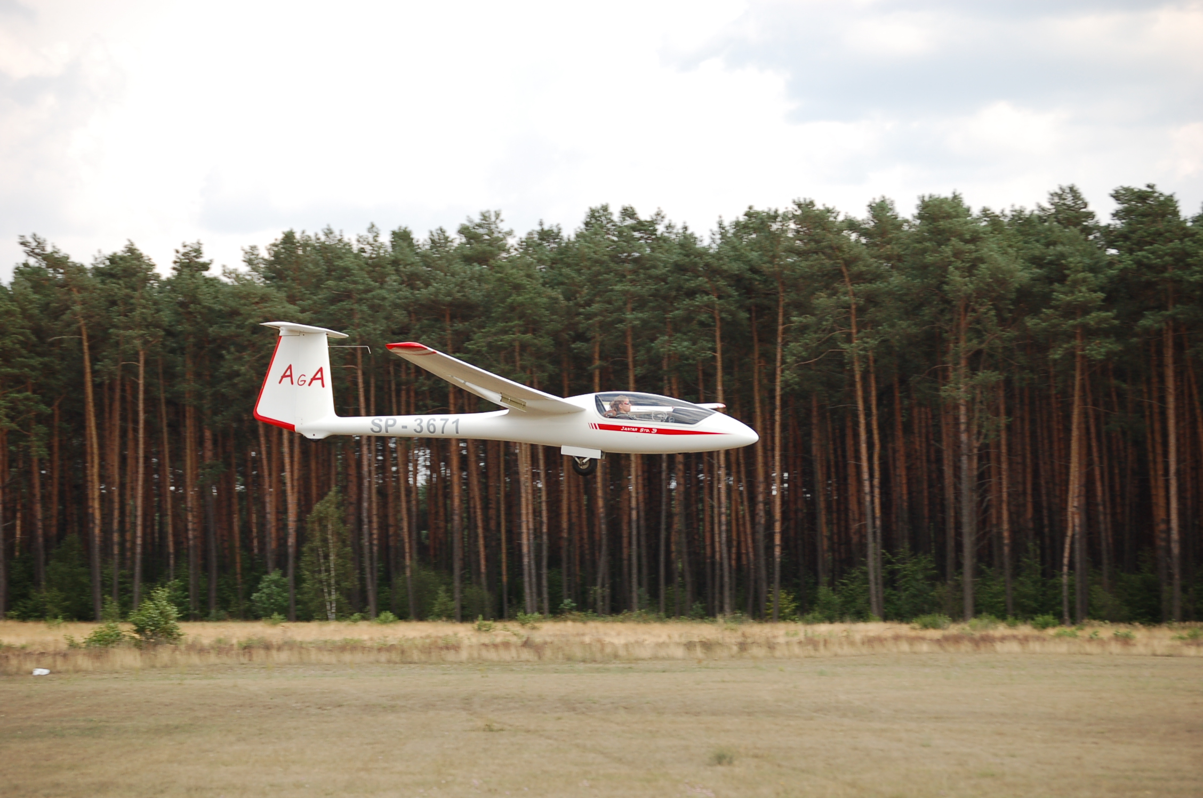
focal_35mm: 142
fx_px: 4754
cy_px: 399
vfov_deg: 9.6
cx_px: 602
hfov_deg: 14.4
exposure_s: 1/500
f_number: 5.6
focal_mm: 95
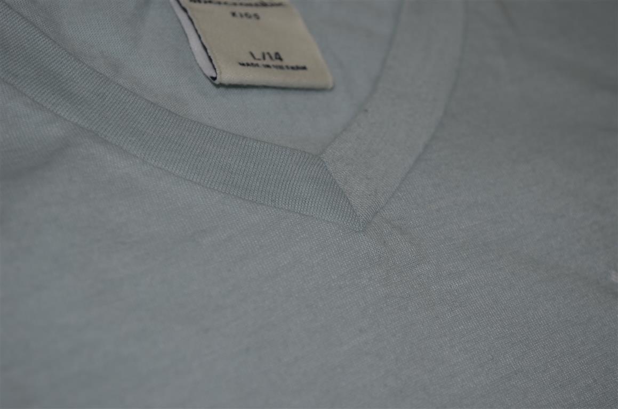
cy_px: 204
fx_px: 1414
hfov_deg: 24.7
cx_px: 309
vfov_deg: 16.5
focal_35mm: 82
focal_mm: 55
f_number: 5.6
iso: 100
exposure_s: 1/60
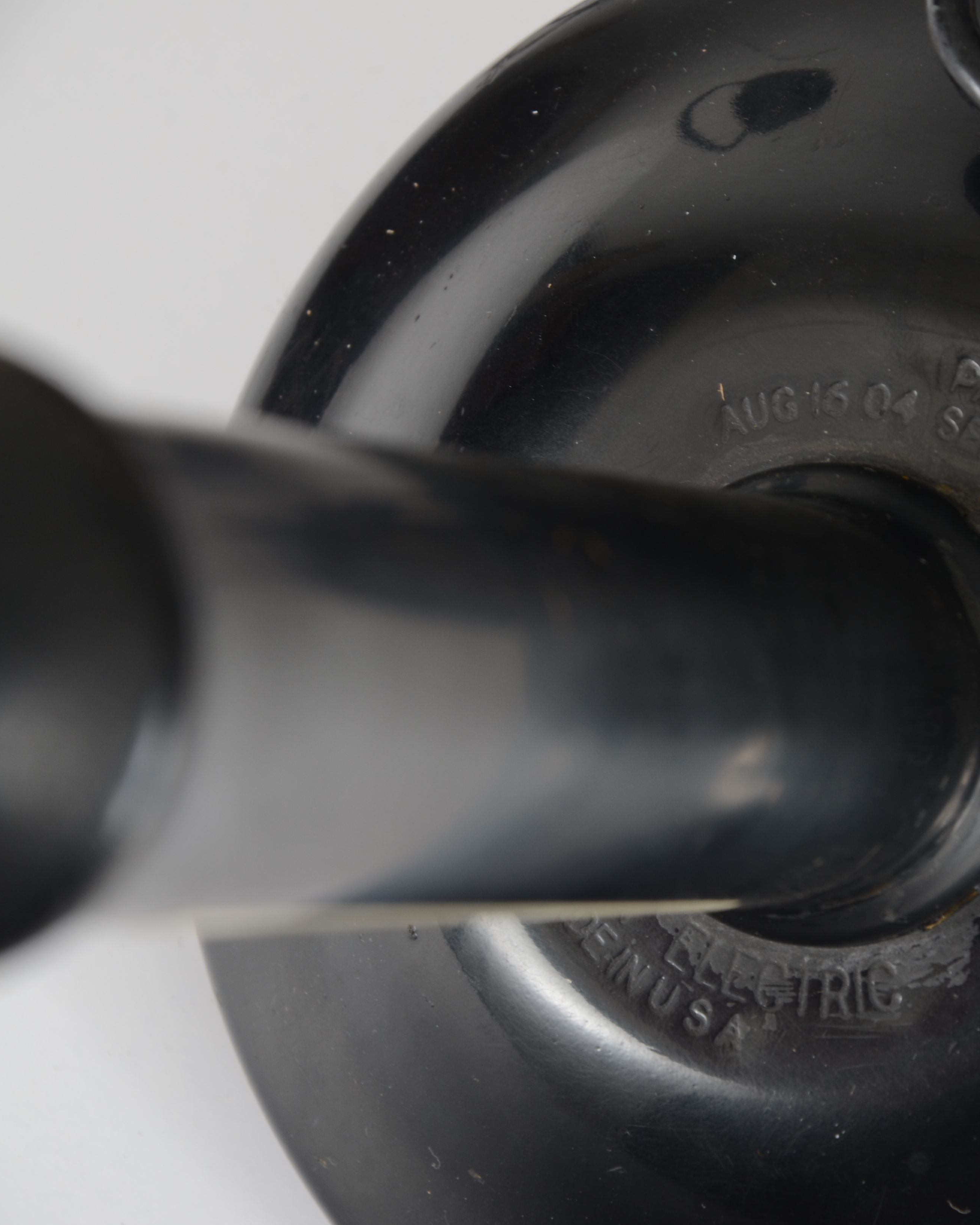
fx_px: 8111
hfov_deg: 6.9
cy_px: 614
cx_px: 909
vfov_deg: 8.6
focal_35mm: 224
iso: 160
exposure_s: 1/80
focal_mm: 105
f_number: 8
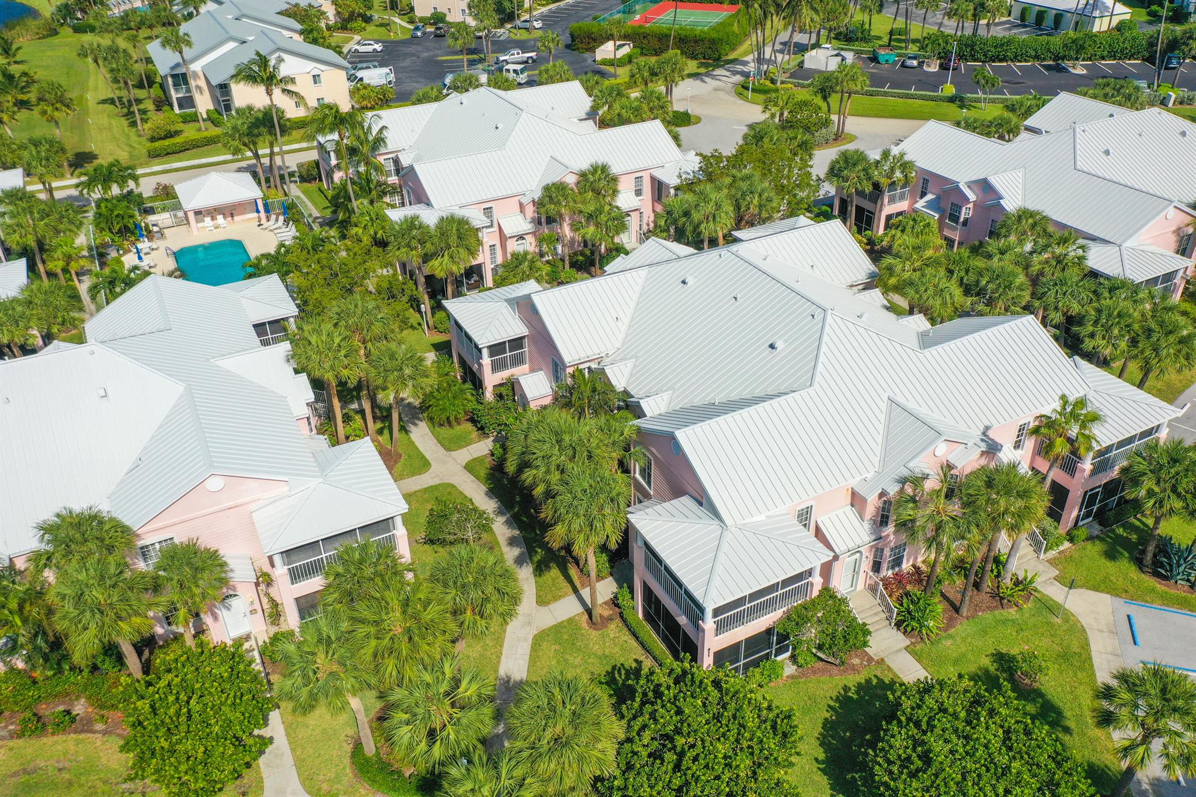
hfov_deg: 65.5
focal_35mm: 28
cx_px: 598
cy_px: 398
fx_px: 930
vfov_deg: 46.4
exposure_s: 1/2000
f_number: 4.5
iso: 100
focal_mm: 10.26
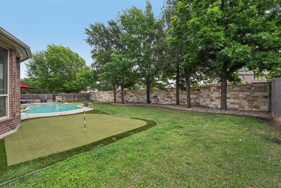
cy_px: 94
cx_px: 140
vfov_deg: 81.2
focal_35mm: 14
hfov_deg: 104.3
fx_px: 109
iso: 400
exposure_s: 1/640
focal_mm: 14
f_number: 8
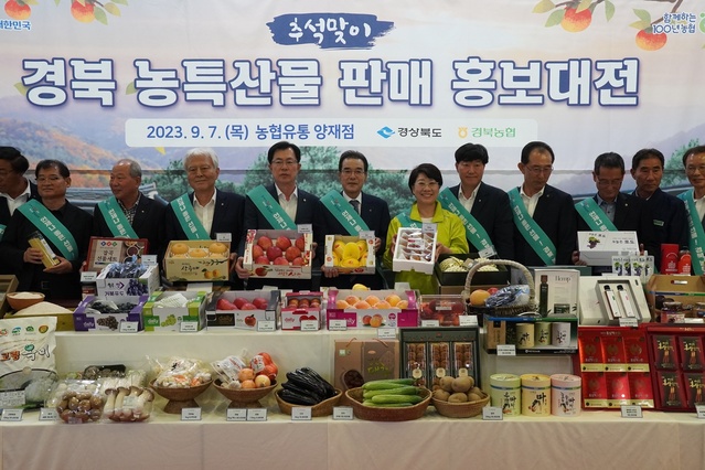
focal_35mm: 38
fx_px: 734
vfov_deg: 35.5
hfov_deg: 51.3
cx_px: 352
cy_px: 235
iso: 2500
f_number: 5.6
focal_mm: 25
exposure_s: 1/250
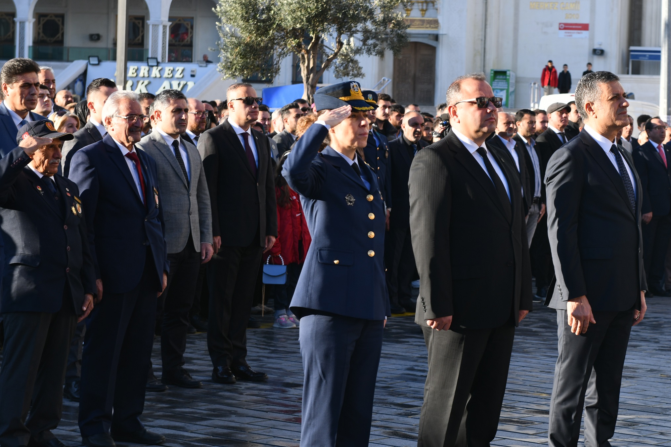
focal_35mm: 114
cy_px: 211
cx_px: 493
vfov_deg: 12.0
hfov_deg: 17.9
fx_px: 2125
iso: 100
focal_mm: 70
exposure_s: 1/250
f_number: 6.3
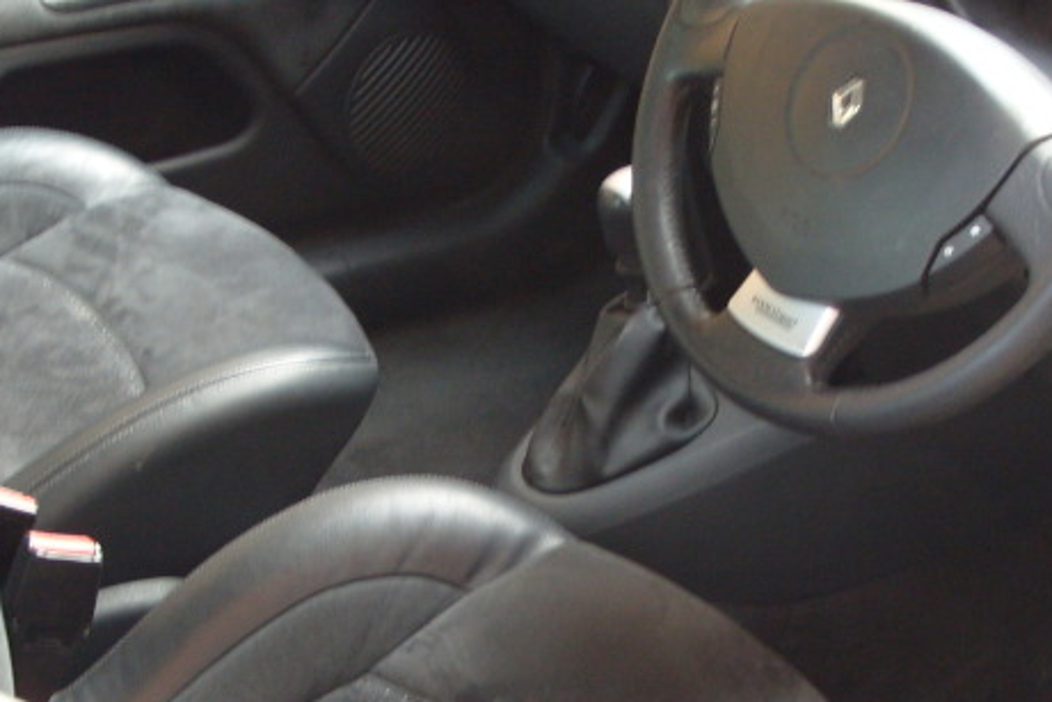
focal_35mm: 81
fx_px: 2368
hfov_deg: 25.0
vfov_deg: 16.8
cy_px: 544
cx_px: 478
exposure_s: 1/20
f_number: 2.8
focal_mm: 7.8
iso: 200
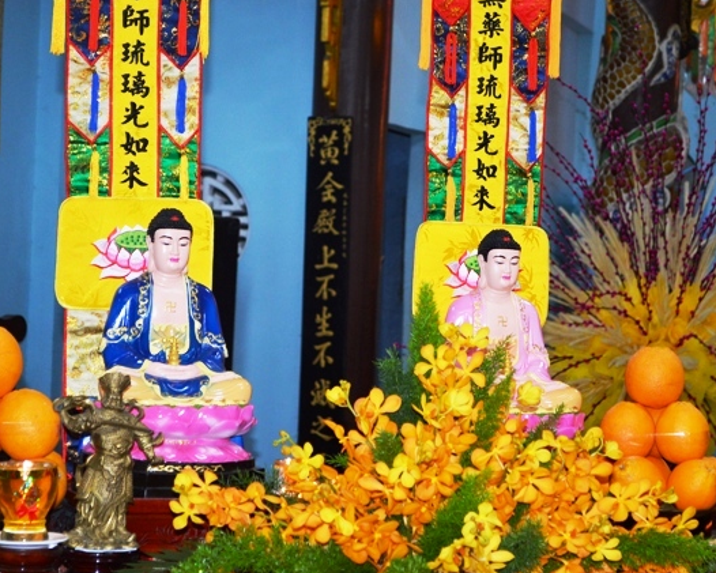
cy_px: 284
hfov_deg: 21.5
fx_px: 1886
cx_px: 358
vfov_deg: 17.3
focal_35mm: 89
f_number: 5.6
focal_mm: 52
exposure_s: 1/60
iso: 1100
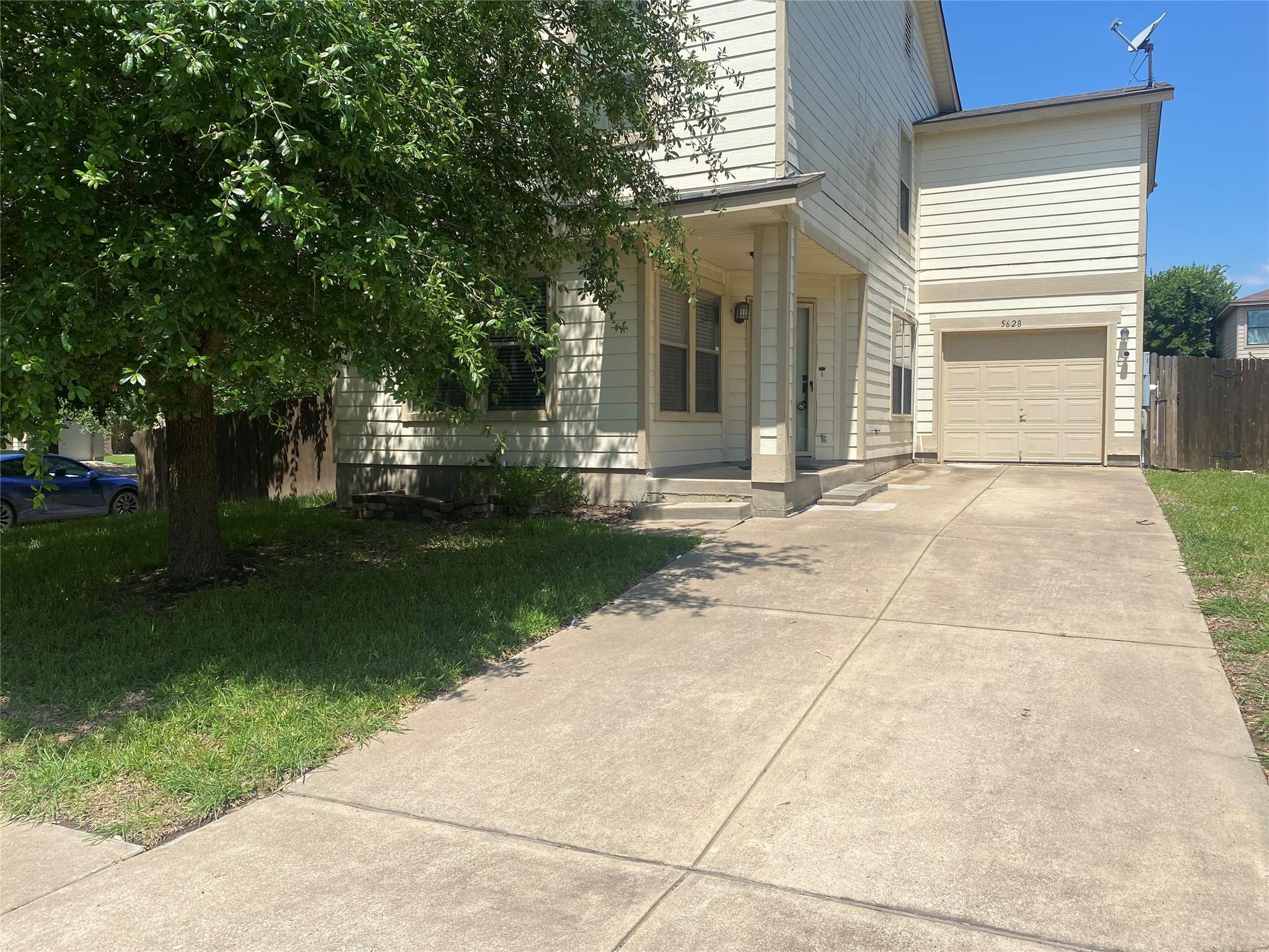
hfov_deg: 67.3
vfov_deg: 53.1
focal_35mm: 26
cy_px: 476
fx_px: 953
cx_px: 634
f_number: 1.8
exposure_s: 1/3205
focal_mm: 4.25
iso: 32
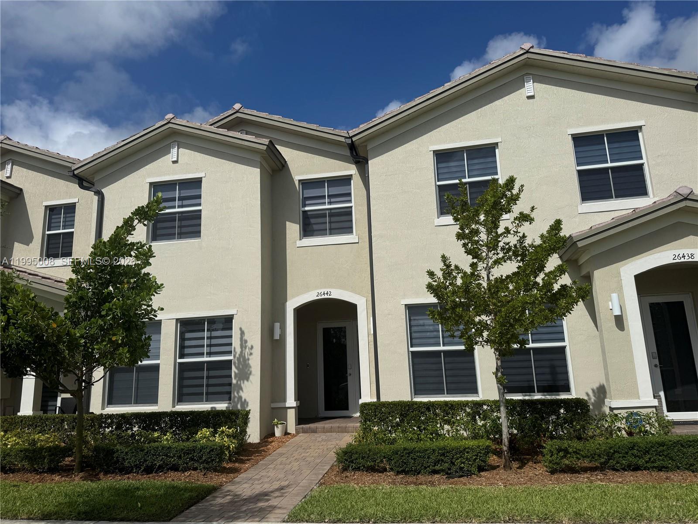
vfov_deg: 56.8
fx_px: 484
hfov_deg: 71.6
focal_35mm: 24
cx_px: 349
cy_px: 262
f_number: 1.78
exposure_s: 1/12346
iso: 80
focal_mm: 6.76
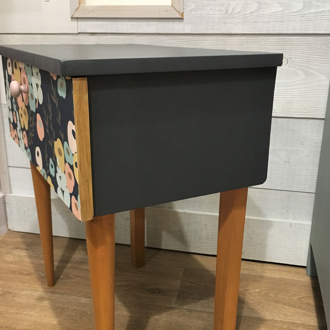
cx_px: 154
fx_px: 421
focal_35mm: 39
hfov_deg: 42.8
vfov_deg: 42.6
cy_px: 201
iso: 200
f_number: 2.2
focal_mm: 4.15
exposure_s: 1/17
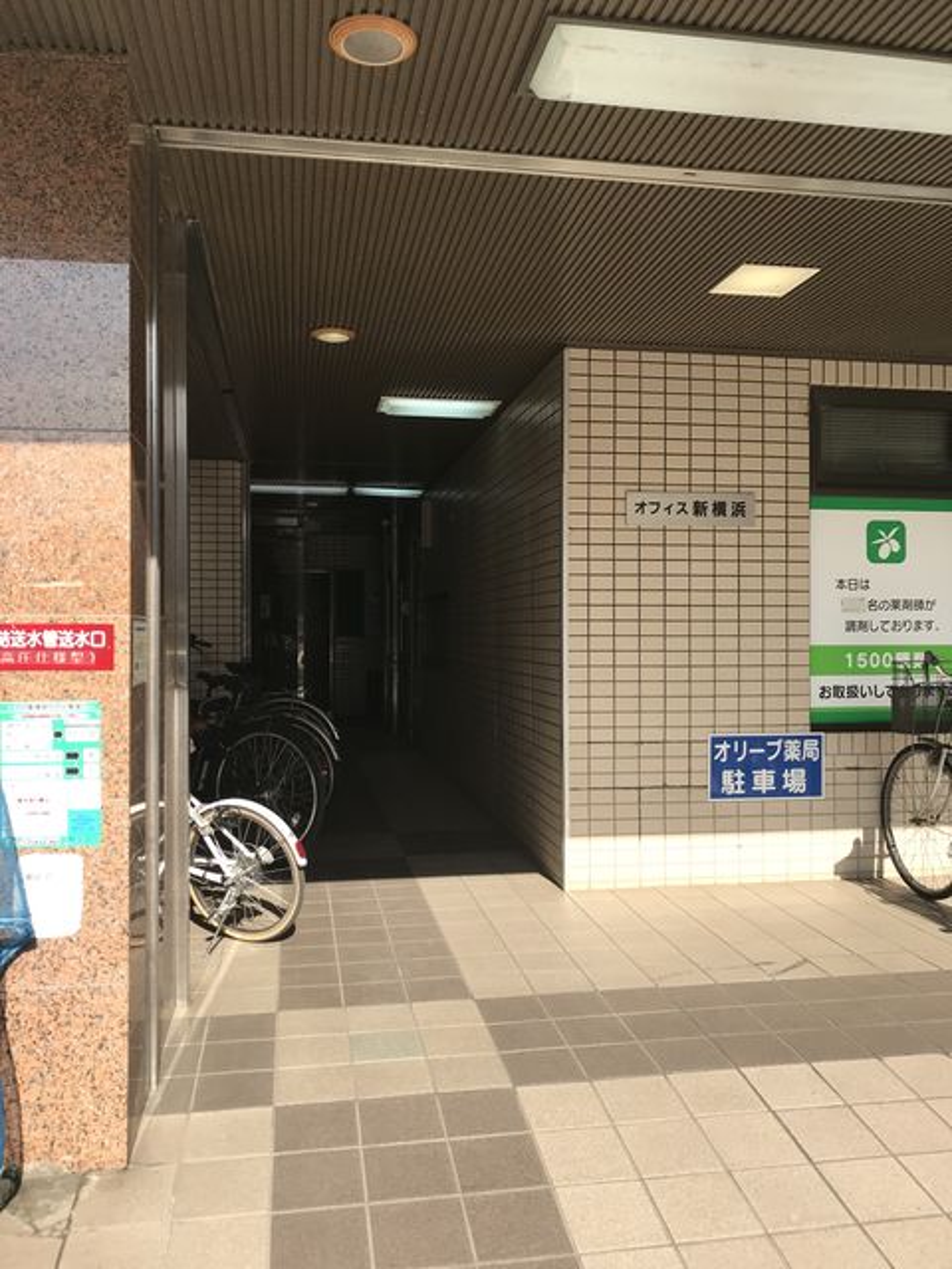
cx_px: 476
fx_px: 1027
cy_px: 634
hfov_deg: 49.7
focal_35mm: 28
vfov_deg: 63.4
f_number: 1.8
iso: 20
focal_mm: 3.99
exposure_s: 1/1168
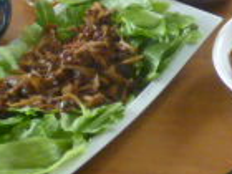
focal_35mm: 110
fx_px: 737
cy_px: 78
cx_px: 292
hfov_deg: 17.0
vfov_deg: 13.5
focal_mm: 4.3
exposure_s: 1/50
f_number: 2.2
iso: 400
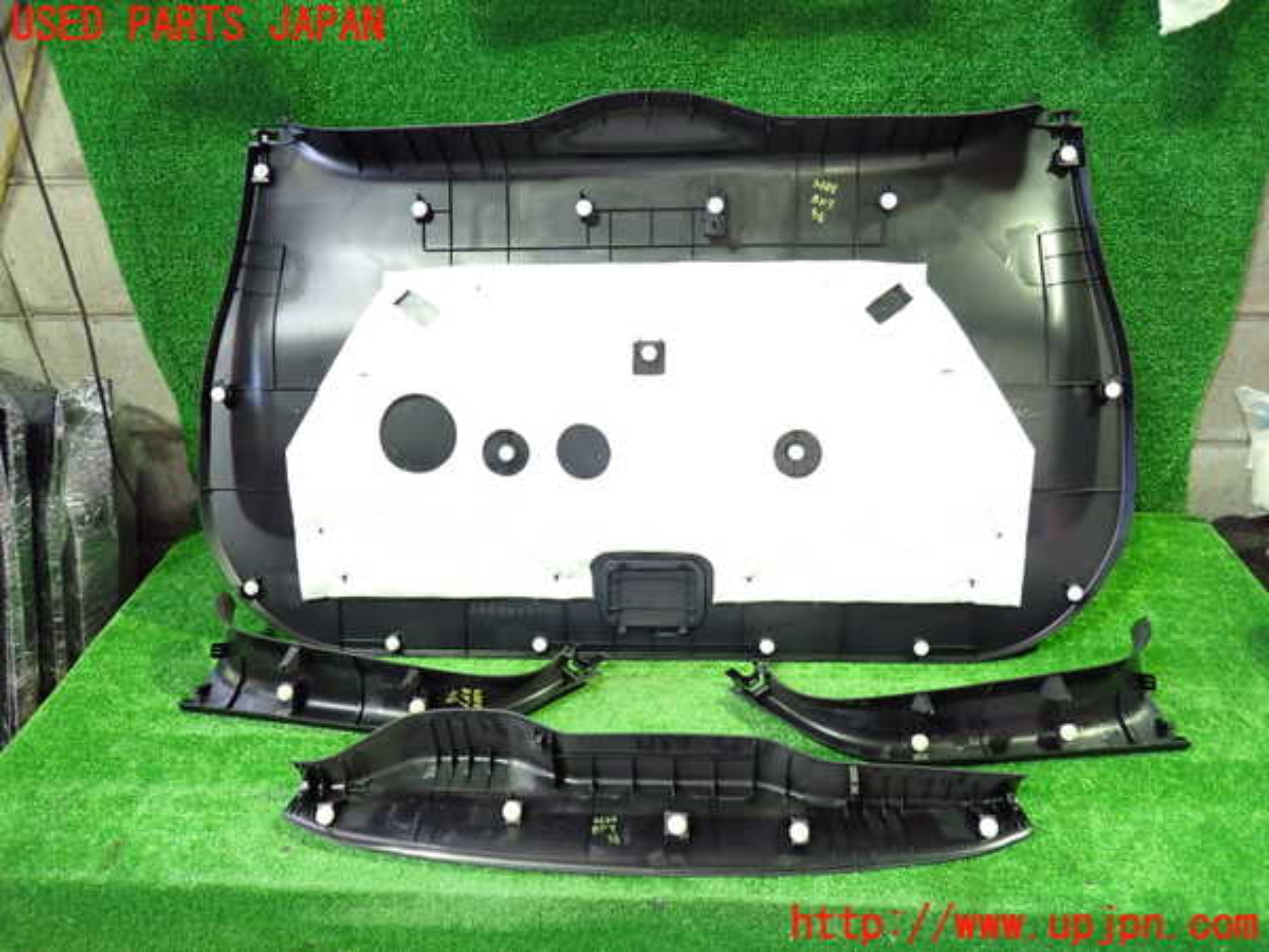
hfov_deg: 69.4
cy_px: 476
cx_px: 634
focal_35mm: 25
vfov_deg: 54.9
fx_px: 916
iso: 640
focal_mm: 4.5
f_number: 2
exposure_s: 1/30
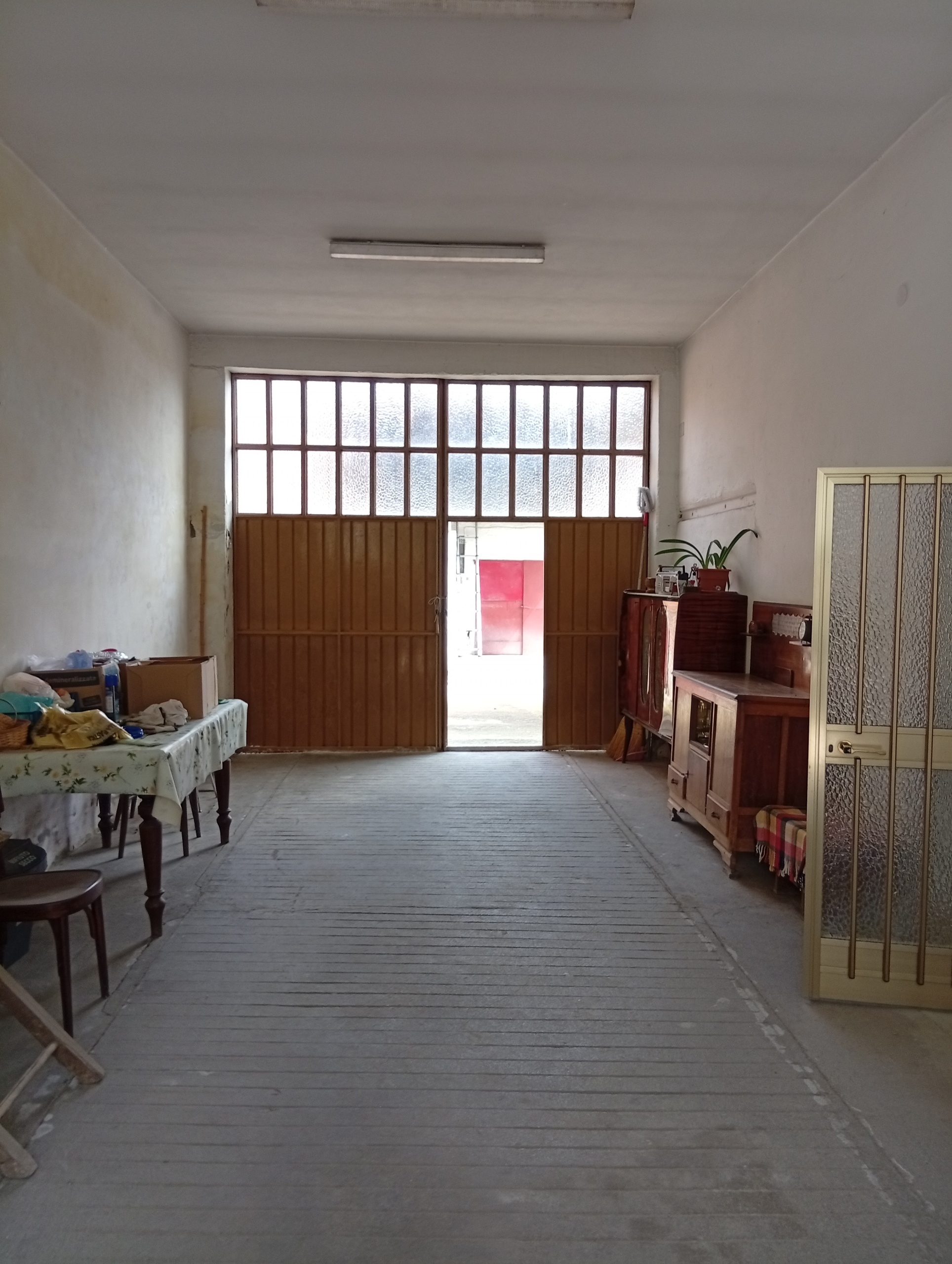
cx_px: 476
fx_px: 987
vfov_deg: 65.2
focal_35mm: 27
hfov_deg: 51.5
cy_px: 632
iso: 92
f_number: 1.8
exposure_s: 1/100
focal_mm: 3.84
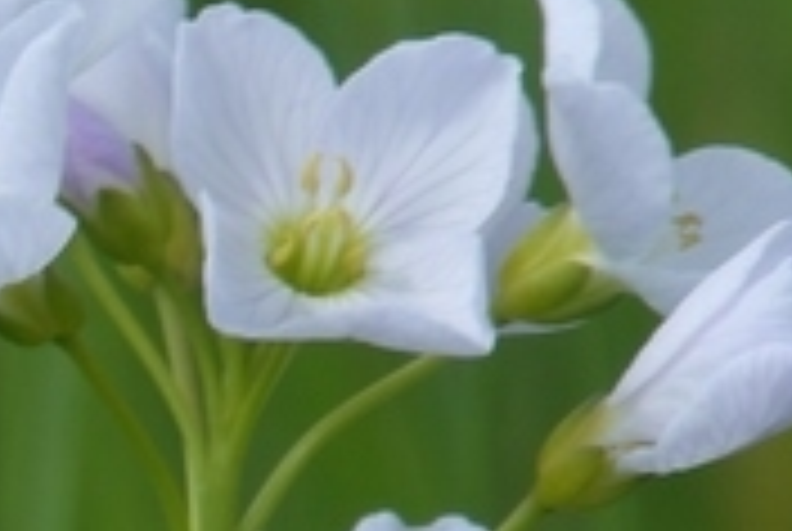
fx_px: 84313
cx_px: -778
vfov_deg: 0.4
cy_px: 693
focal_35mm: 3826
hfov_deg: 0.5
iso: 125
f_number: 14
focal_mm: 500
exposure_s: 1/80
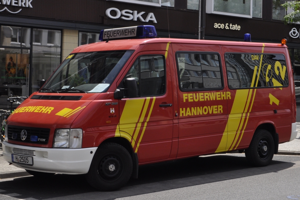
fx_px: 400
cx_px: 150
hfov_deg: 41.1
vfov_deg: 28.1
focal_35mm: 48
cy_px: 100
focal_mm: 32
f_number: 11
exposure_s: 1/500
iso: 500
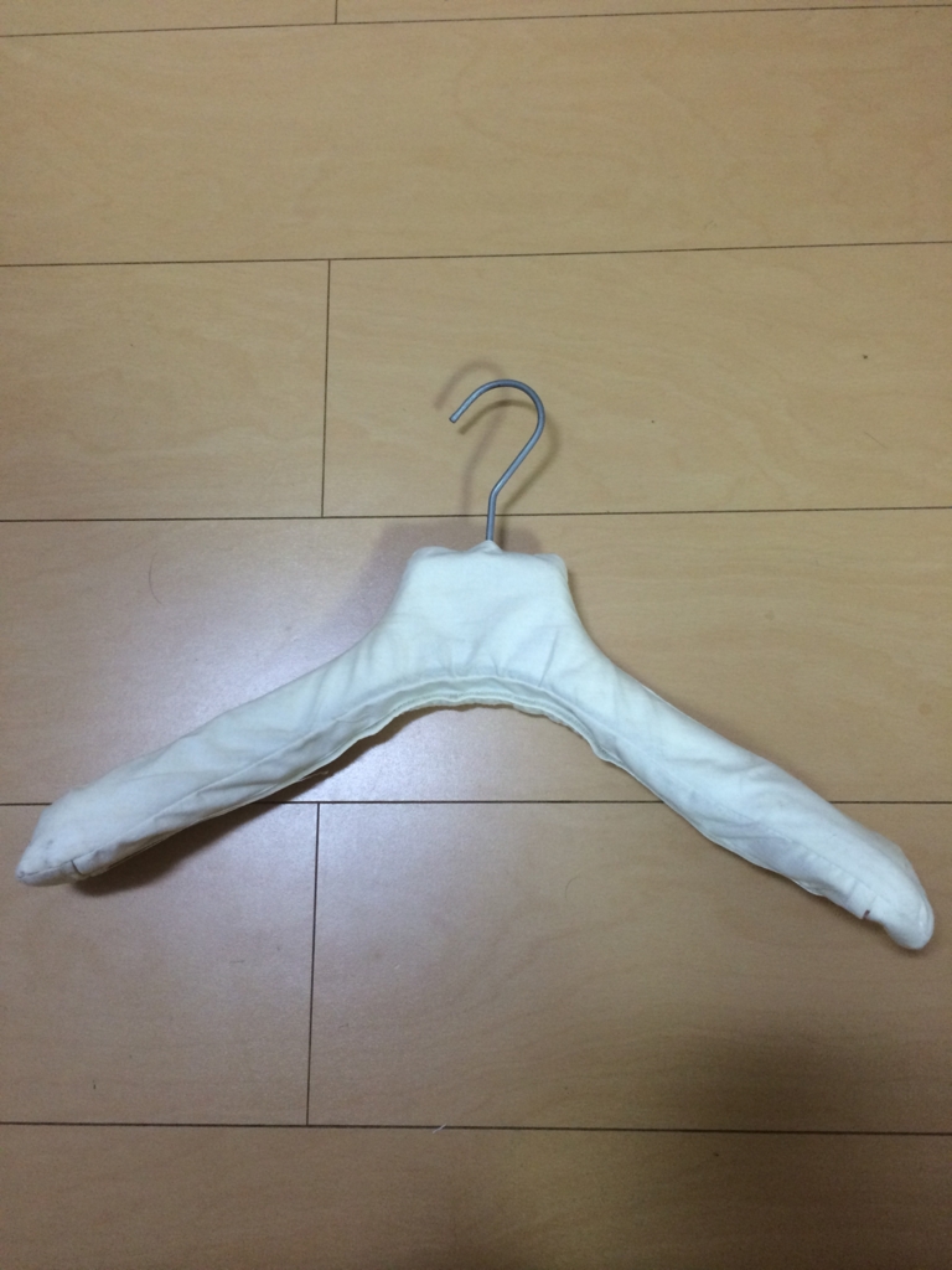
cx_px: 476
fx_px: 1100
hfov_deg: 46.8
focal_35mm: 30
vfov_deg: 60.0
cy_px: 635
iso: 160
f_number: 2.2
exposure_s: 1/30
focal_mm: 4.12
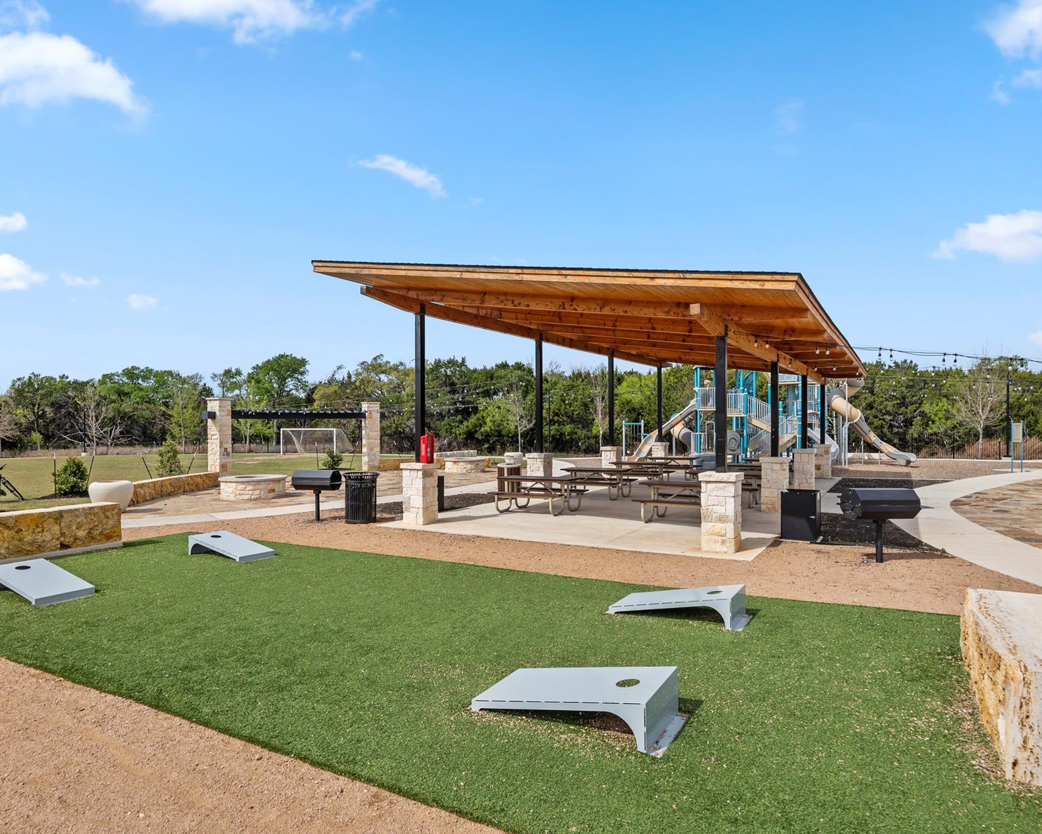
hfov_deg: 77.6
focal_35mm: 21
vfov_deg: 65.5
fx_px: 648
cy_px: 429
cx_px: 523
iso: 250
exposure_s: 1/500
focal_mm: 18
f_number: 8
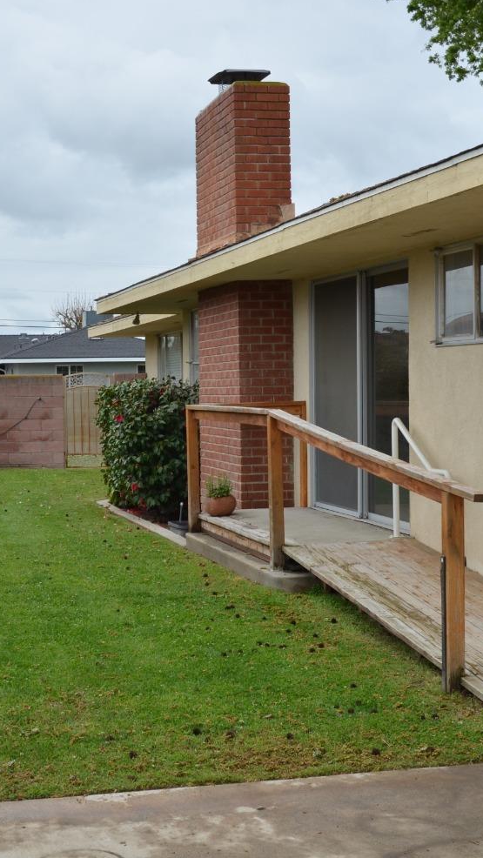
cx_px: 144
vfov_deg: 33.8
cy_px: 428
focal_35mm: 62
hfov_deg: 19.3
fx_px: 1411
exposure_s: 1/250
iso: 140
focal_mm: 26
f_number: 8
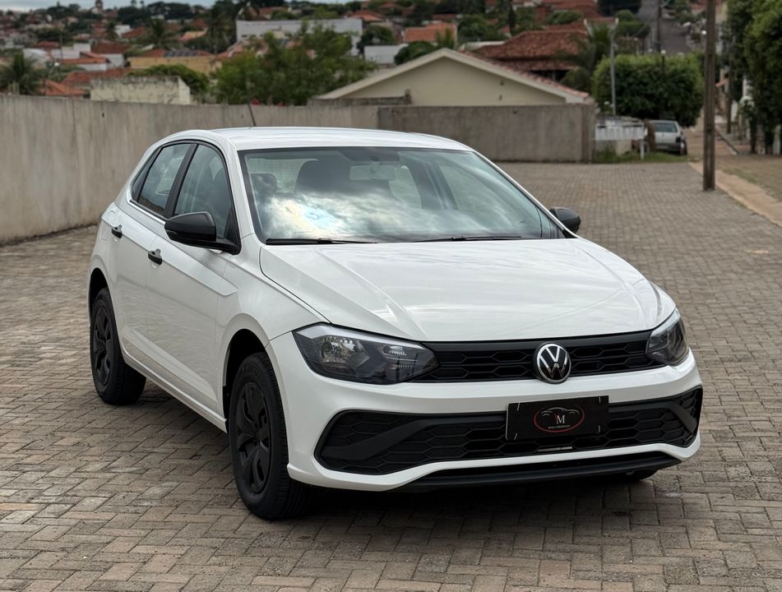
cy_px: 296
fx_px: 1088
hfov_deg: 39.5
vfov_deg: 30.4
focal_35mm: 48
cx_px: 391
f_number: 1.78
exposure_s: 1/11364
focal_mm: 6.76
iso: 64
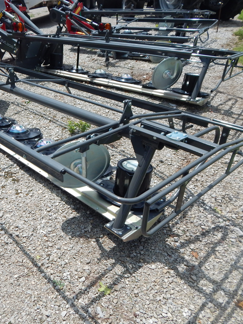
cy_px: 166
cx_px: 68
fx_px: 281
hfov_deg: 45.6
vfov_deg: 60.0
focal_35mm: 30
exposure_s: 1/640
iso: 125
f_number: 6
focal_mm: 4
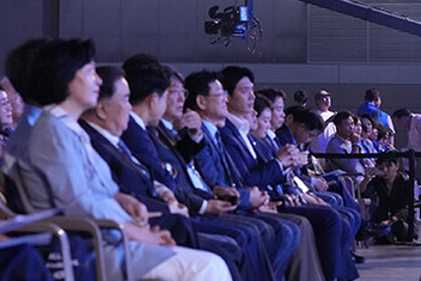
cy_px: 0
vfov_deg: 7.2
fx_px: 2234
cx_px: 271
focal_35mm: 191
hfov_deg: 10.8
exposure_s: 1/160
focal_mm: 70
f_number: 4.5
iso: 3200
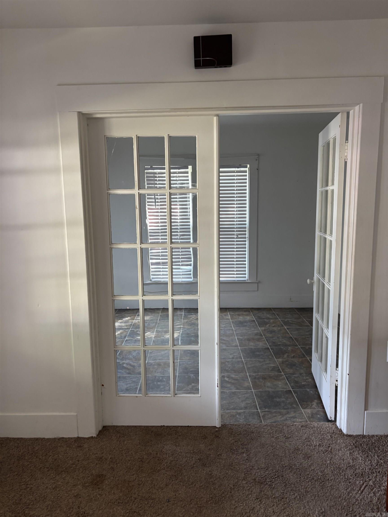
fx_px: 389
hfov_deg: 53.1
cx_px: 194
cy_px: 258
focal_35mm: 26
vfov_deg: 67.3
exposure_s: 1/60
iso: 250
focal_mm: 5.96
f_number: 1.6
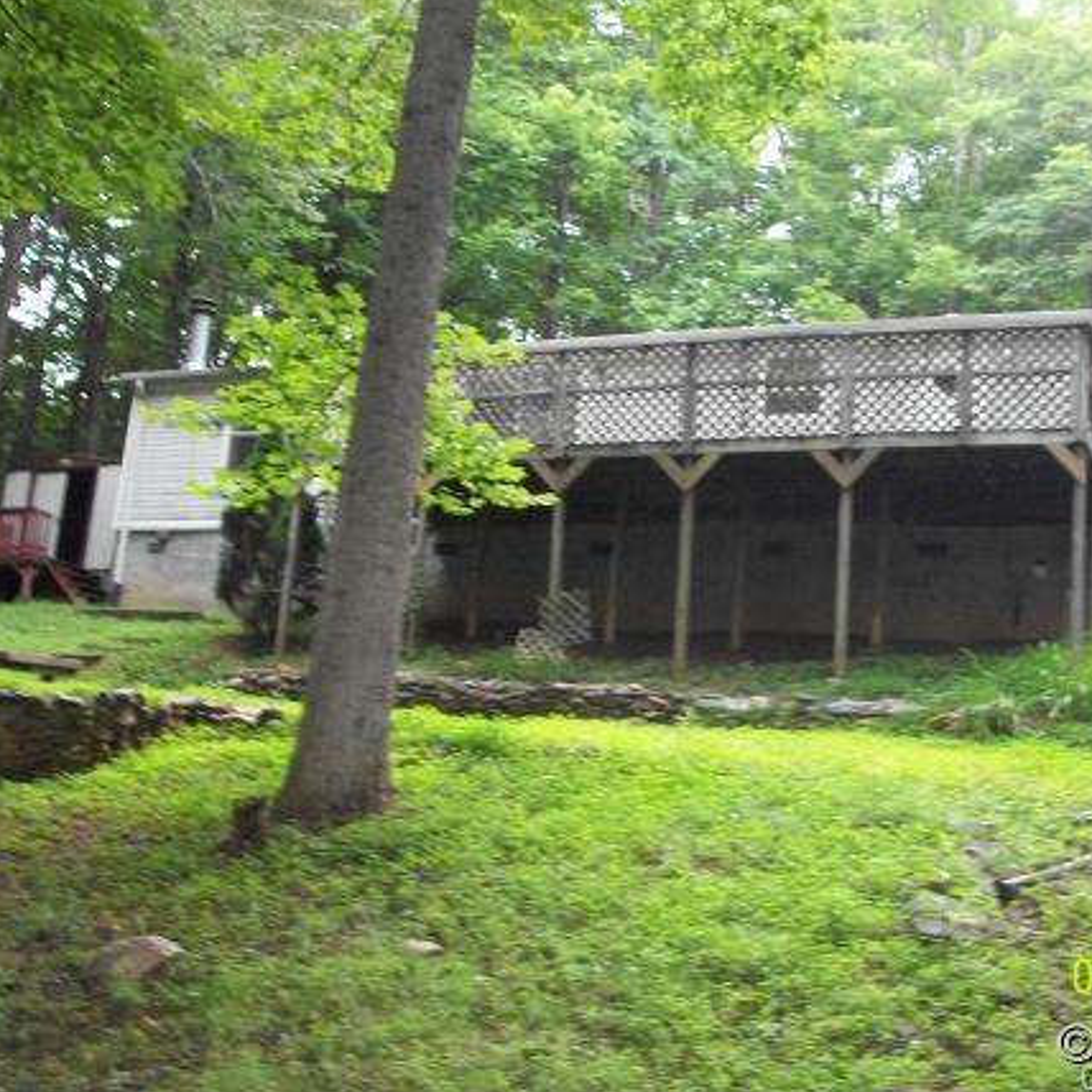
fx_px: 1499
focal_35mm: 42
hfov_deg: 39.9
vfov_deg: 40.0
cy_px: 546
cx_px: 633
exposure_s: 1/40
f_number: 3.1
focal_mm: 6.3
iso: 320
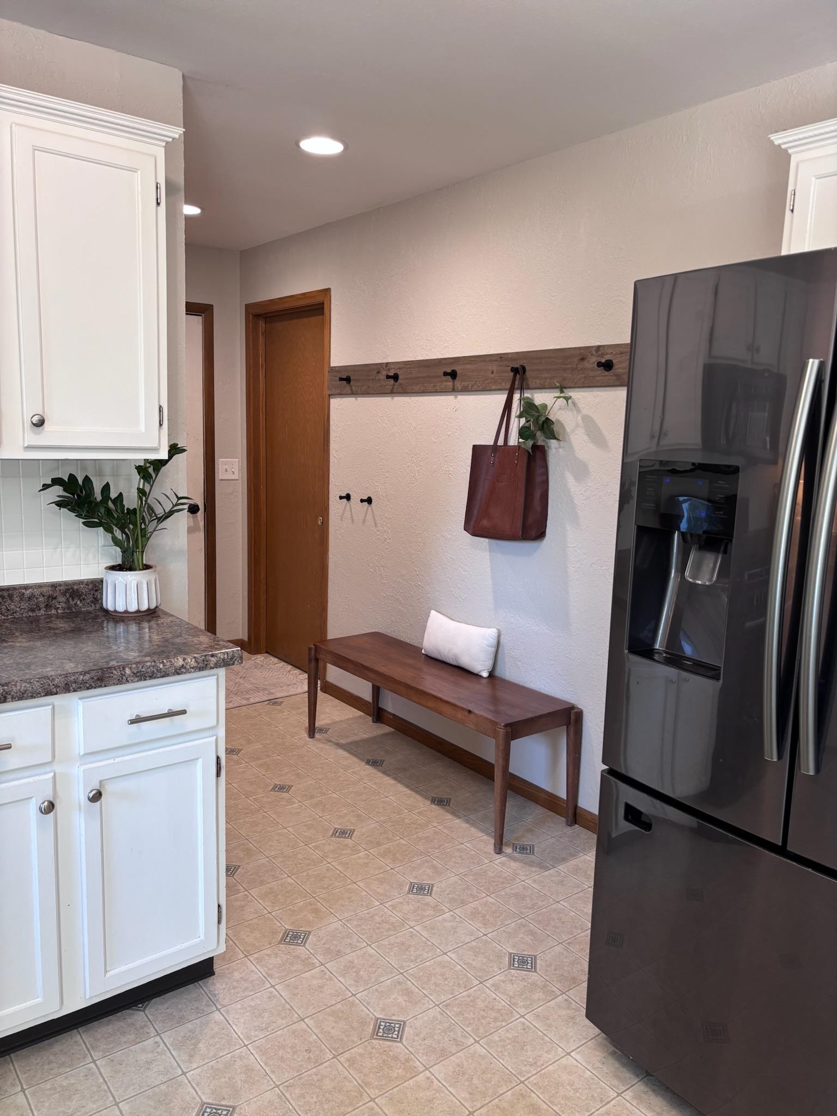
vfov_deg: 67.3
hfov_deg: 53.1
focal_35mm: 26
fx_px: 838
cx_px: 418
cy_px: 558
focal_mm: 5.96
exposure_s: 1/60
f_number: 1.6
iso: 125
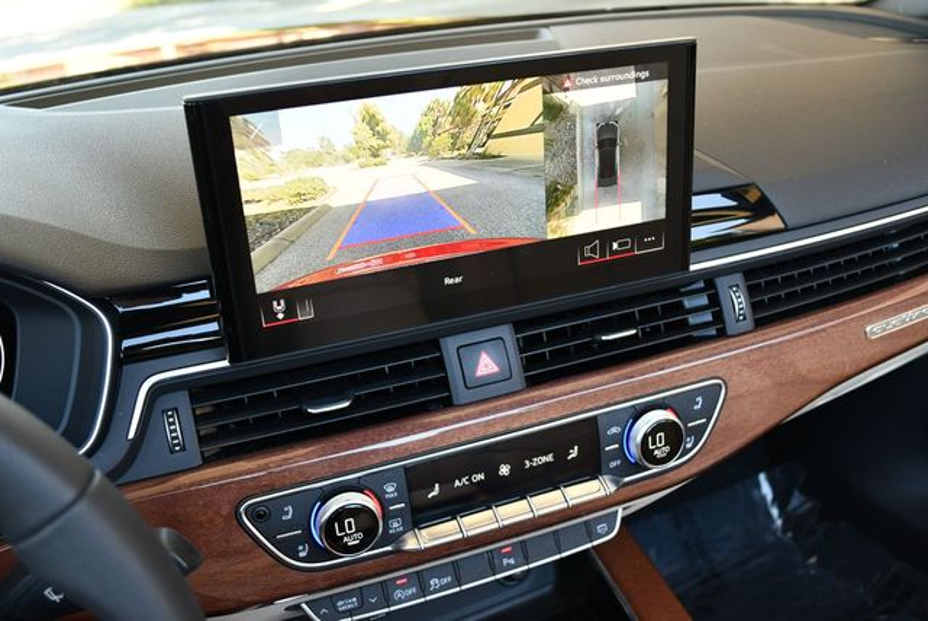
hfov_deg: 53.1
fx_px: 929
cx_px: 464
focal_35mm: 36
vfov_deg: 36.9
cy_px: 310
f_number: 3.5
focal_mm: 18
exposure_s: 1/250
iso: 640
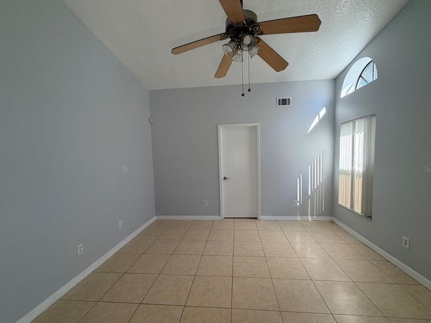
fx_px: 187
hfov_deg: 98.2
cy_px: 169
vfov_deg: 81.7
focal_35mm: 15
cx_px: 220
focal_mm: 2.22
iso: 64
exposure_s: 1/164
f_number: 2.2
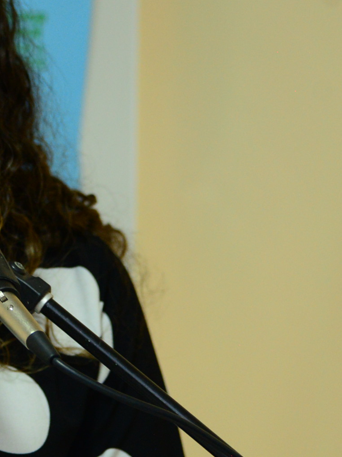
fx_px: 4190
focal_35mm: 318
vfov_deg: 6.2
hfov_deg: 4.7
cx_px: -114
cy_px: 180
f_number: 4
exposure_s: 1/80
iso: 2500
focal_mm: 112
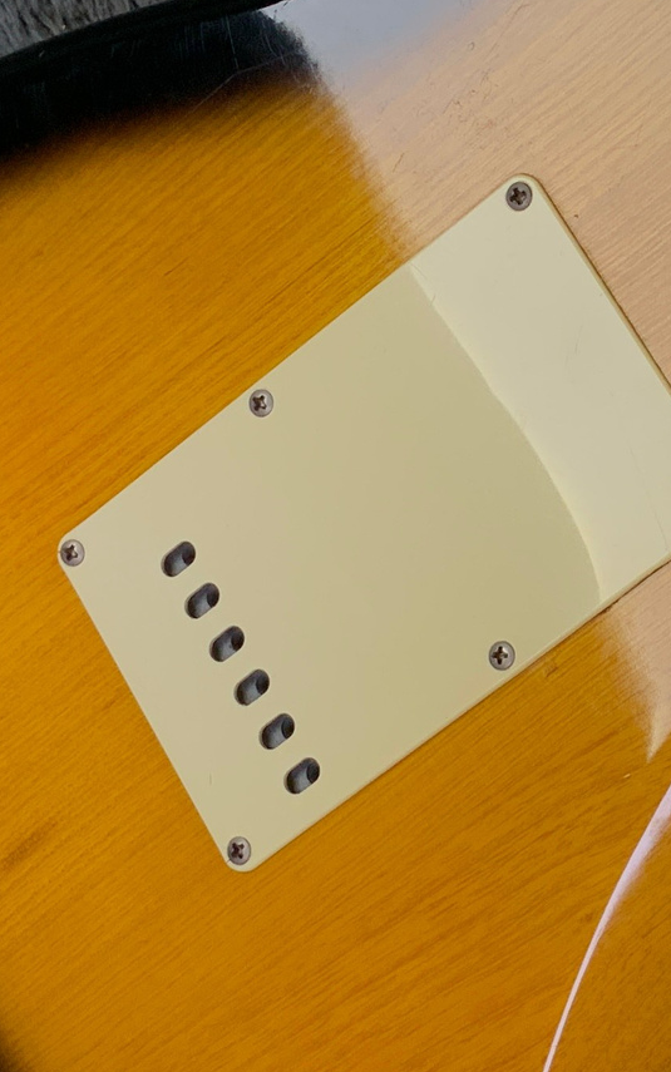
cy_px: 466
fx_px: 2690
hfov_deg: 13.9
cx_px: 734
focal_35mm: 92
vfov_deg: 22.5
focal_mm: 3
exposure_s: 1/100
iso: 32
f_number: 1.8
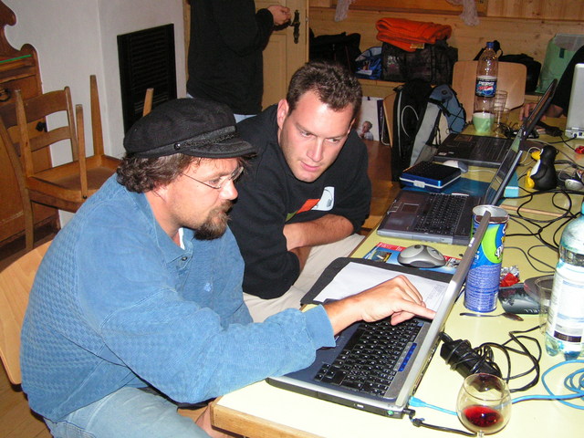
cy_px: 219
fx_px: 692
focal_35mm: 41
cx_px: 292
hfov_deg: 45.8
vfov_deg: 35.1
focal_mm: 6.8
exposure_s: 1/50
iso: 200
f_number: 2.8
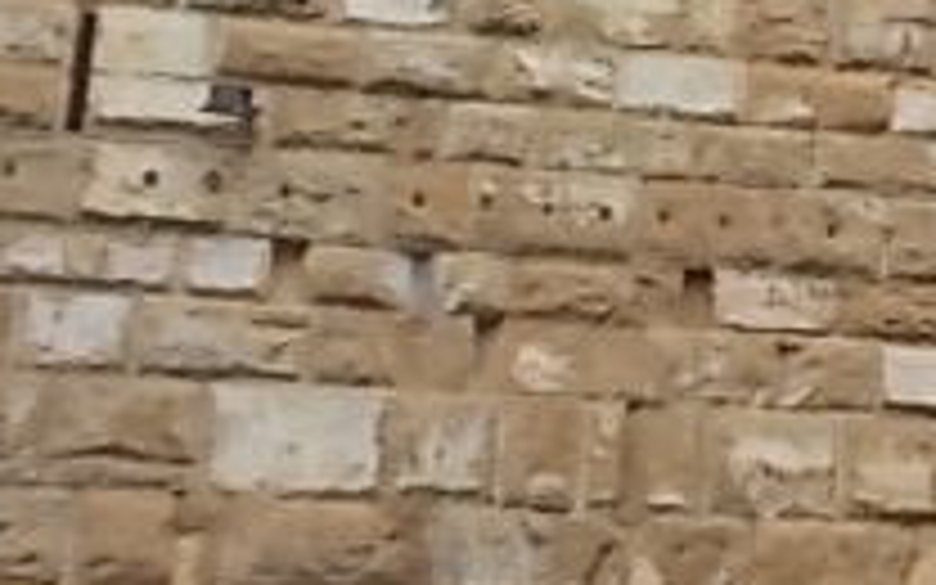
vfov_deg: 10.2
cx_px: 1332
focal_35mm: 127
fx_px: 3240
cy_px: -14
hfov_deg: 15.4
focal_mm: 6.9
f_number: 3.9
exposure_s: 1/100
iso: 80
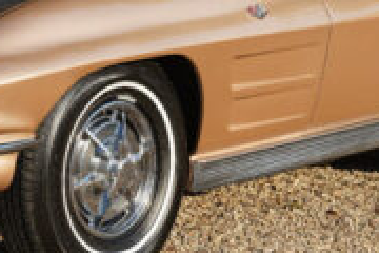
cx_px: 80
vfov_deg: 7.5
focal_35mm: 182
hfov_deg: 11.2
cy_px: 0
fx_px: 1919
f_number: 5.6
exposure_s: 1/160
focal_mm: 54.7
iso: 100
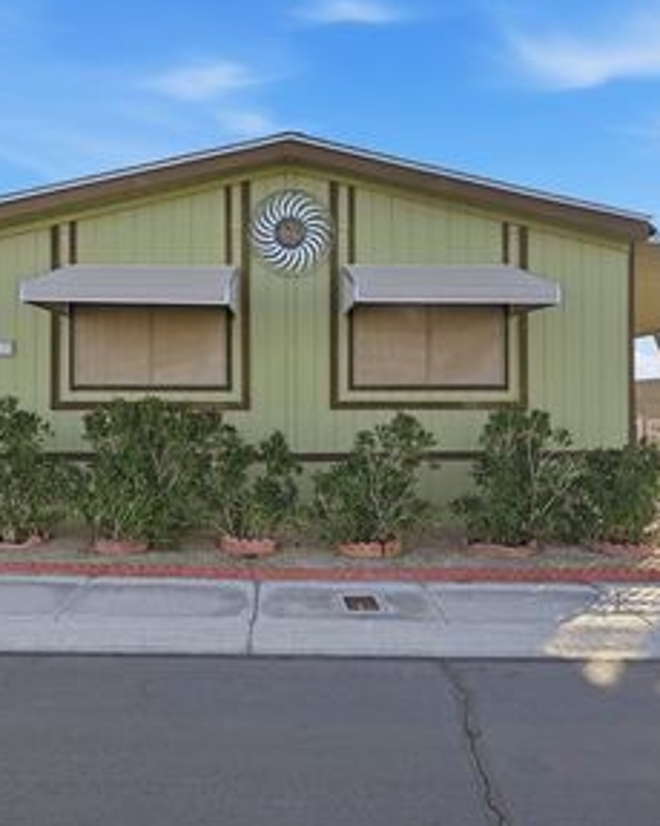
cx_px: 290
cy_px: 377
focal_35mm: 31
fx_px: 758
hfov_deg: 47.0
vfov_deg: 57.1
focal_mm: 19
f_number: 9
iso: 64
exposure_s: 1/400
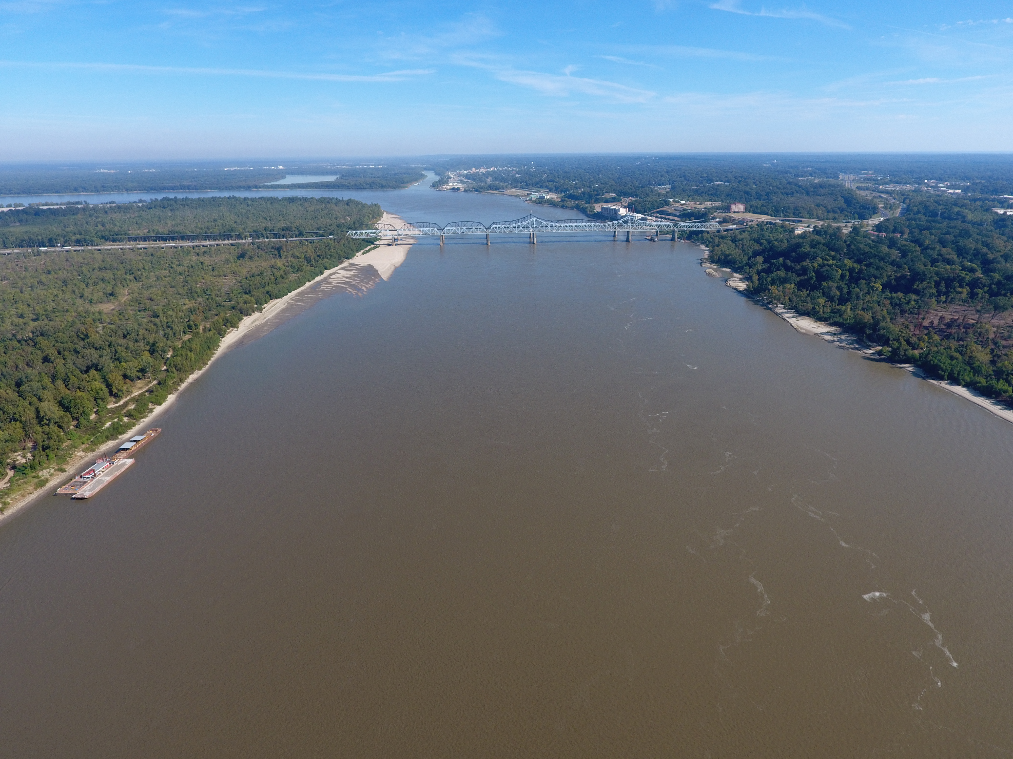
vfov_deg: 66.0
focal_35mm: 20
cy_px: 380
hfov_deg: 81.7
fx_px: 585
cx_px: 506
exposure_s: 1/861
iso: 100
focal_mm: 3.61
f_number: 2.8
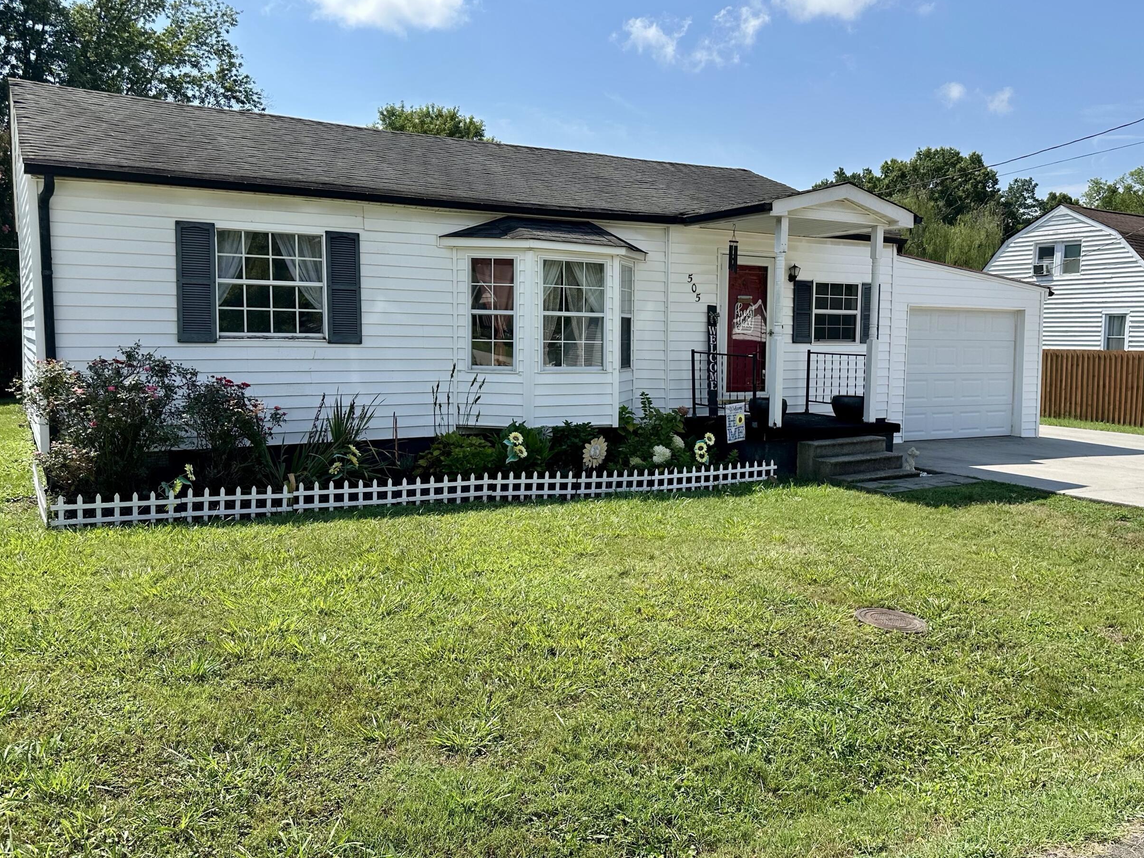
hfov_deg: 59.7
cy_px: 419
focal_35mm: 30
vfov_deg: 46.8
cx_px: 661
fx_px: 991
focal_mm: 6.86
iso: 80
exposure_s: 1/4348
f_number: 1.78
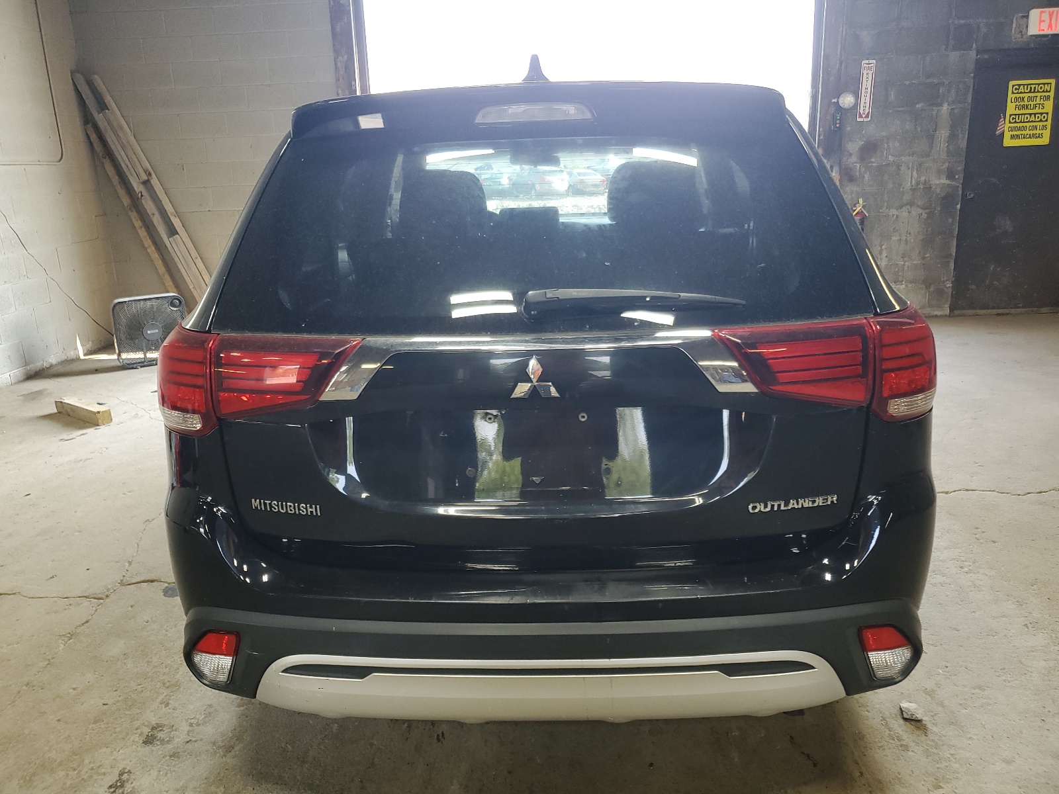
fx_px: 795
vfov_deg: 53.1
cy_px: 397
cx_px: 530
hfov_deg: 67.3
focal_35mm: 26
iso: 81
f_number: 1.5
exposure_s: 1/120
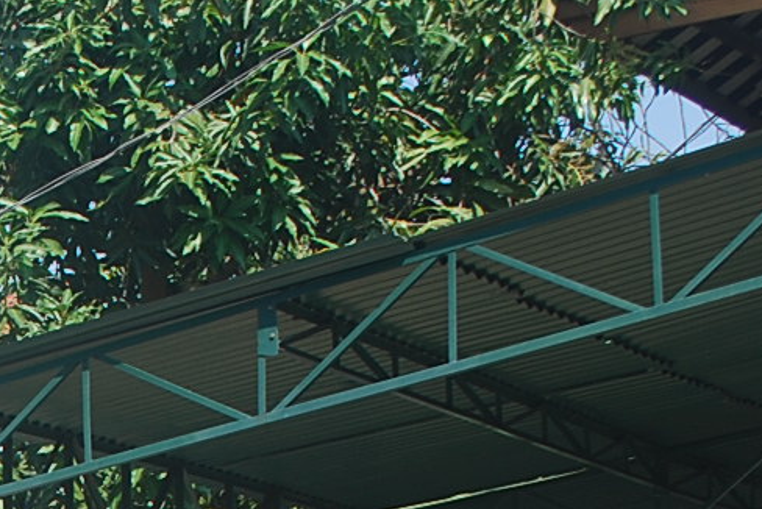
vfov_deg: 9.9
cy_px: 909
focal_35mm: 131
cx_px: -439
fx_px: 2774
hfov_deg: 14.4
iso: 100
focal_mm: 22
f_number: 7.1
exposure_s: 1/200
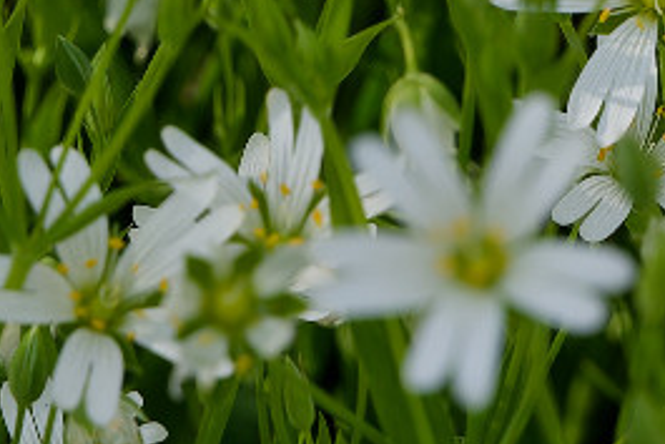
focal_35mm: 579
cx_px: 780
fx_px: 10701
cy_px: -709
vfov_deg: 2.4
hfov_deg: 3.6
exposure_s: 1/160
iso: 400
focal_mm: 75
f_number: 9
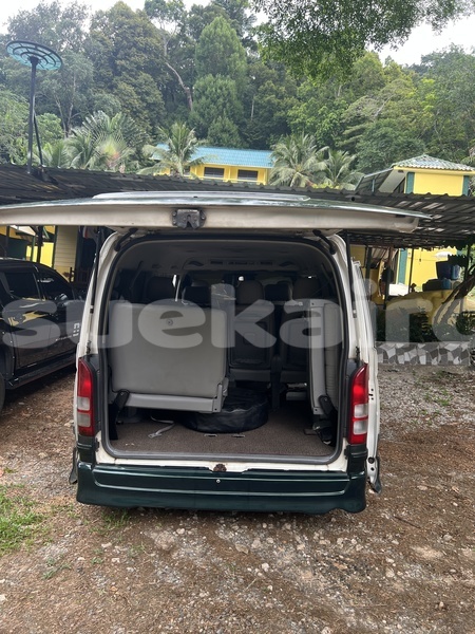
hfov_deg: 53.1
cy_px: 317
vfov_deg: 67.3
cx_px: 238
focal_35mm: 26
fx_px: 476
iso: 32
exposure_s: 1/121
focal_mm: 5.7
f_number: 1.5
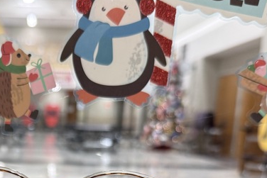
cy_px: 241
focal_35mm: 68
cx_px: 31
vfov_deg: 18.4
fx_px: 505
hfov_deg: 28.6
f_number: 1.78
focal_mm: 6.76
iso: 125
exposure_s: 1/60
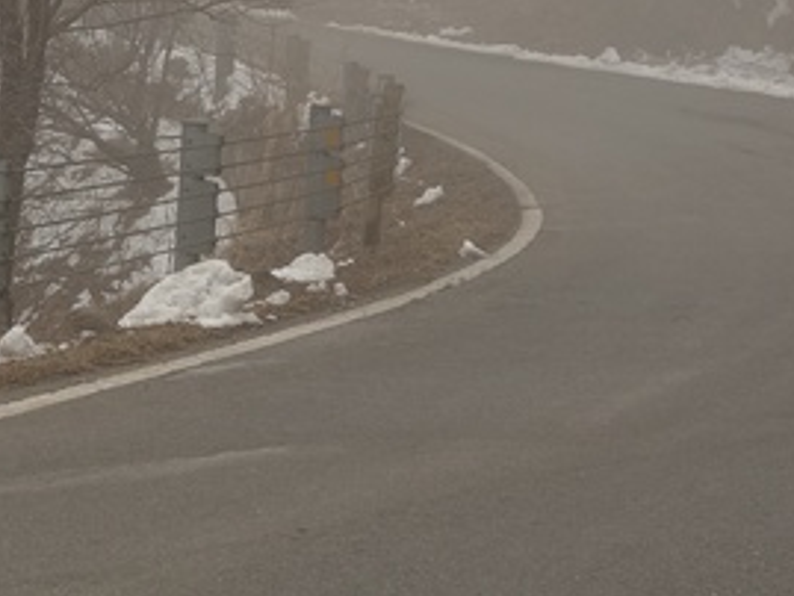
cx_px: -38
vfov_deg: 11.5
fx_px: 2937
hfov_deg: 15.1
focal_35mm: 128
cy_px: 25
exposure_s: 1/200
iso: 80
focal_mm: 10.4
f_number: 5.6
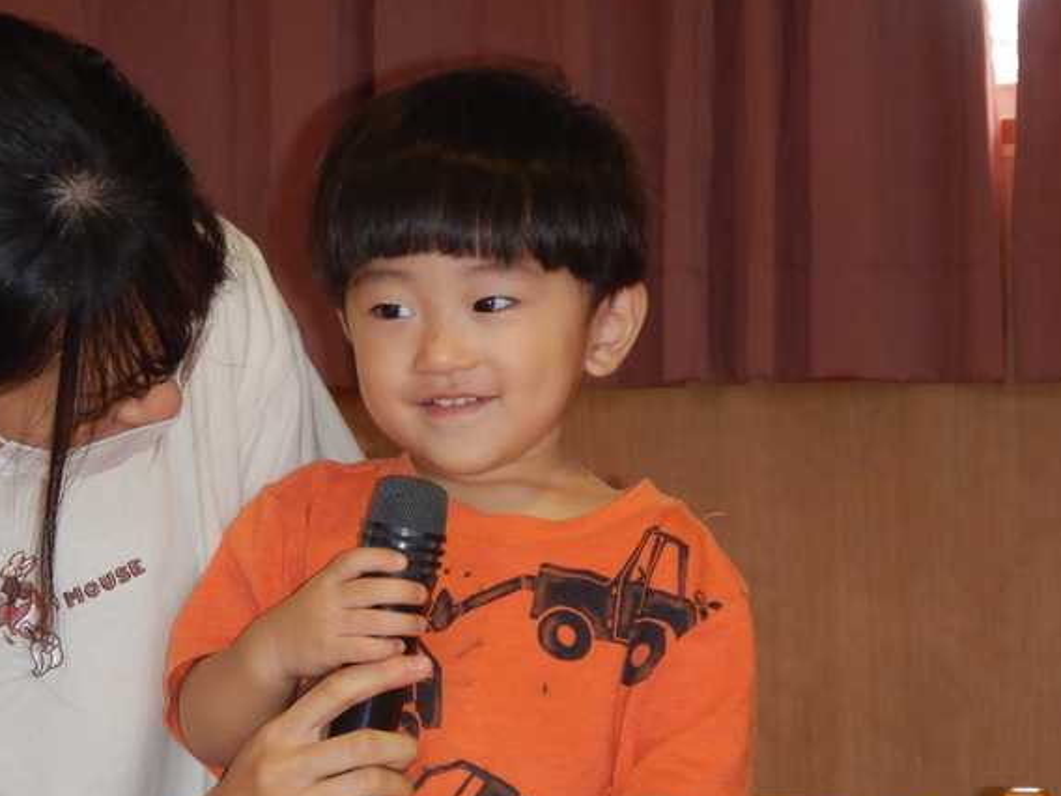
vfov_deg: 9.2
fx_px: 4965
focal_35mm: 162
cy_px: 531
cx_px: 319
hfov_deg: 12.2
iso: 280
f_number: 4.7
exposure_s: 1/60
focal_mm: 16.6
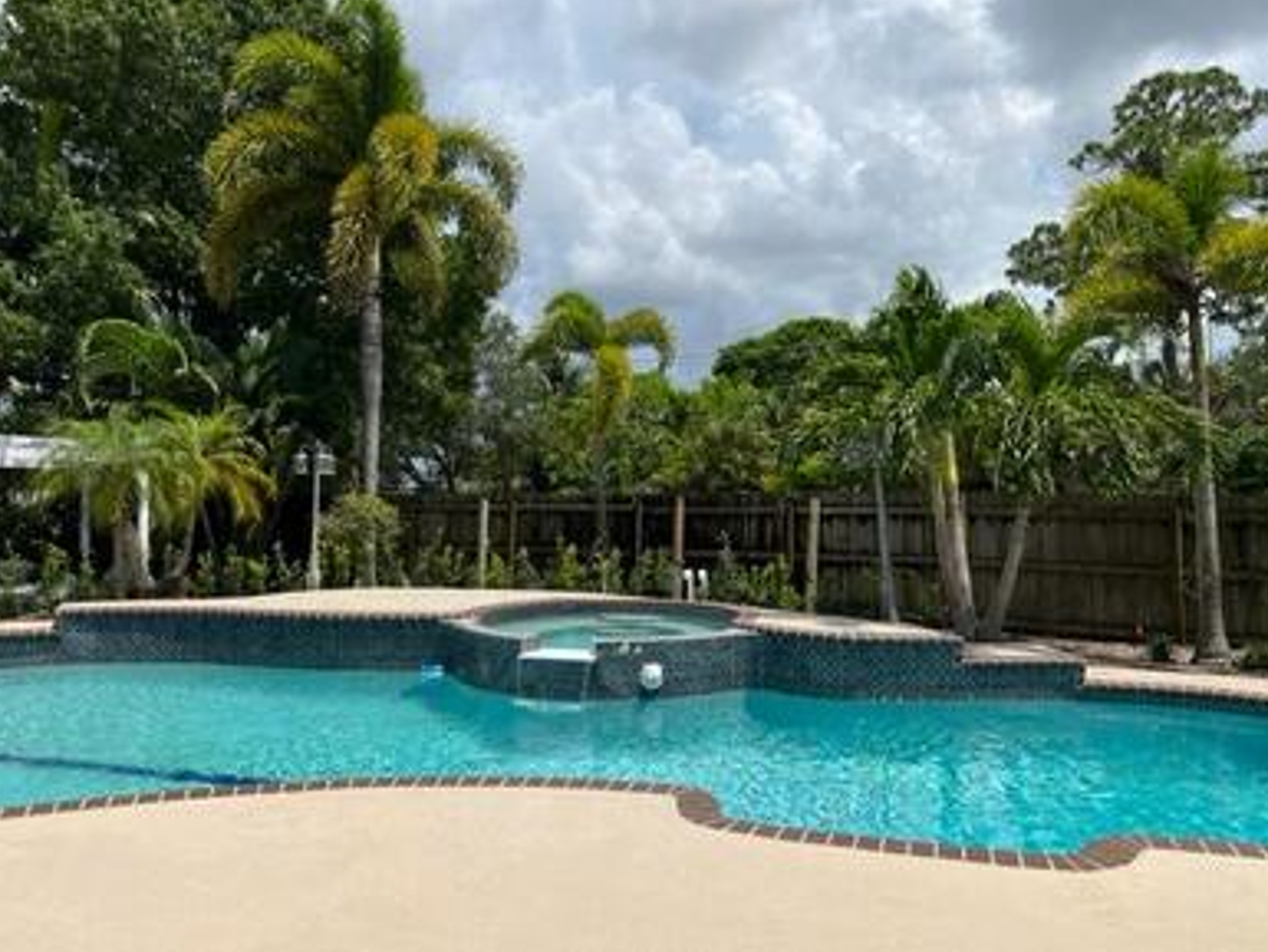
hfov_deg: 65.3
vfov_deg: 51.4
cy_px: 468
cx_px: 632
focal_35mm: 27
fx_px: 989
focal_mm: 5.7
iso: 50
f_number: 1.5
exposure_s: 1/6579
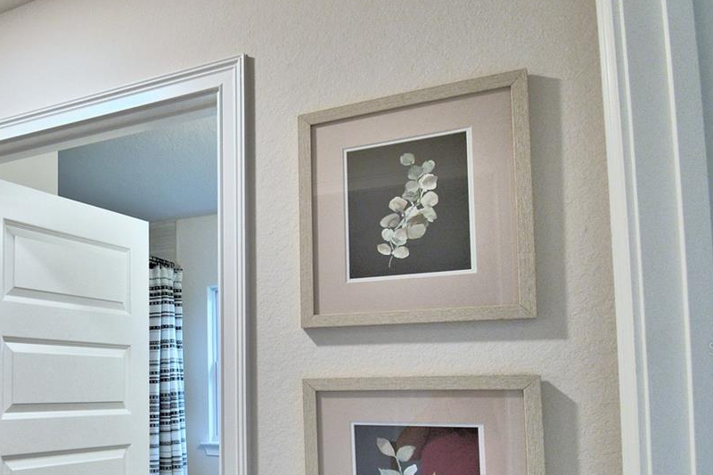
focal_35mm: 30
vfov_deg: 42.4
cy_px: 348
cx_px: 75
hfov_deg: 54.2
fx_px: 594
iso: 400
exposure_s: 1/60
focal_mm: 10
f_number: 4.5
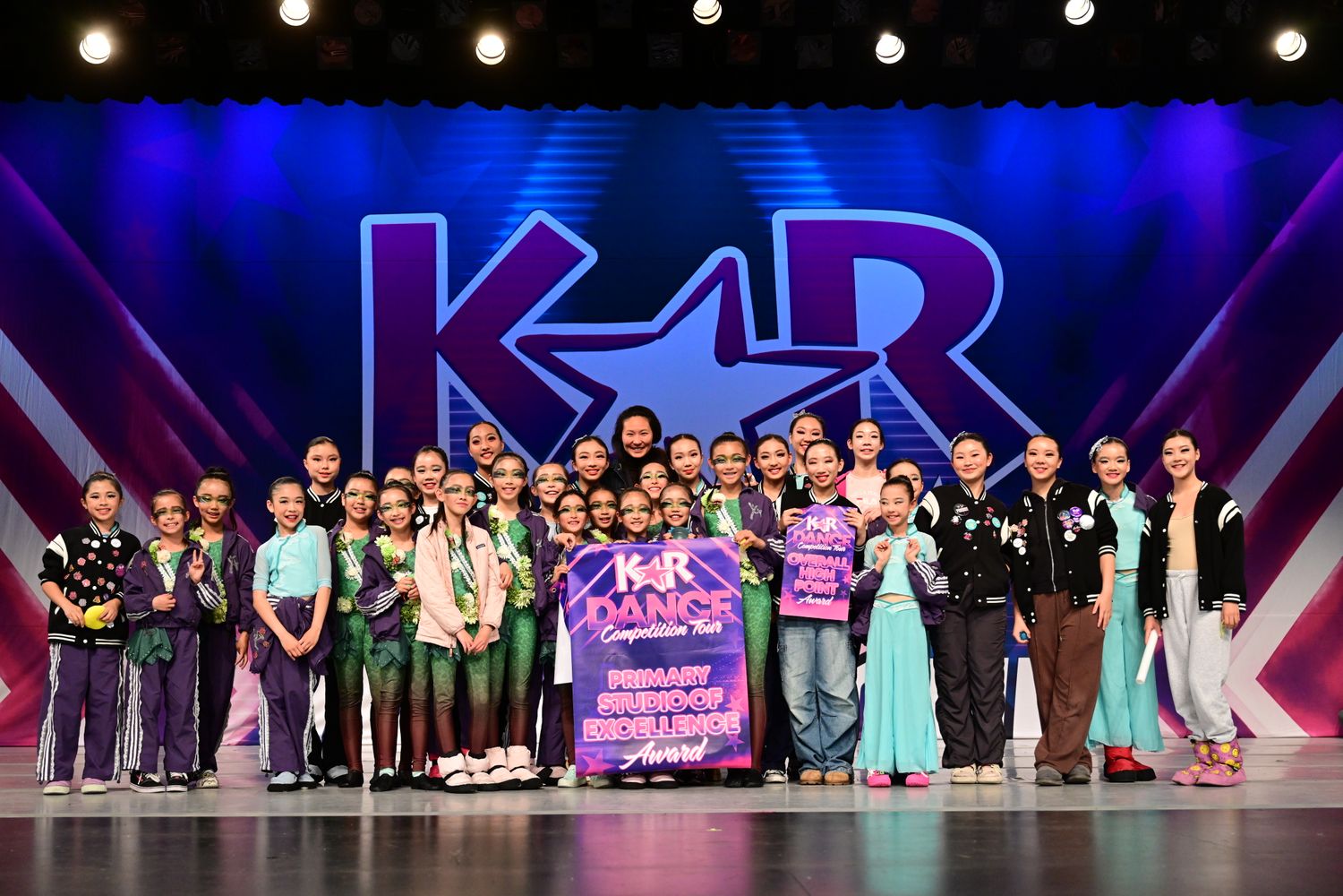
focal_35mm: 48
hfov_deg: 41.1
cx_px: 672
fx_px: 1791
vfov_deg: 28.1
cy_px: 448
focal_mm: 48
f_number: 3.5
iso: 2500
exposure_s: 1/800
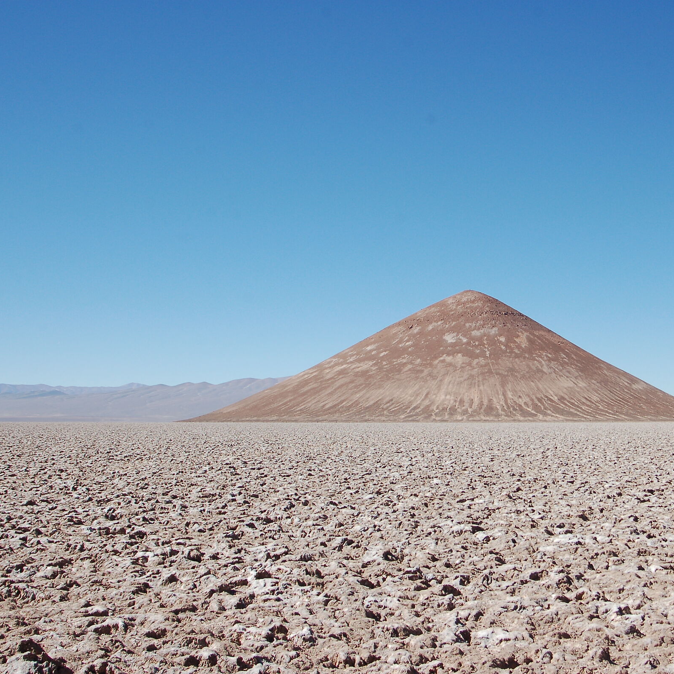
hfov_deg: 33.7
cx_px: 460
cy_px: 336
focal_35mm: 50
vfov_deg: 34.0
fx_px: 1101
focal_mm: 26
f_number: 10
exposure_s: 1/320
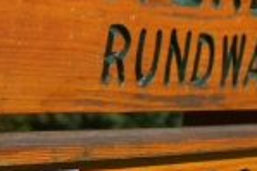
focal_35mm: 236
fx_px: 1683
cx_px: 102
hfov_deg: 8.7
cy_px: -10
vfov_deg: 5.8
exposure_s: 1/4000
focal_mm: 26
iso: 400
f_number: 5.6
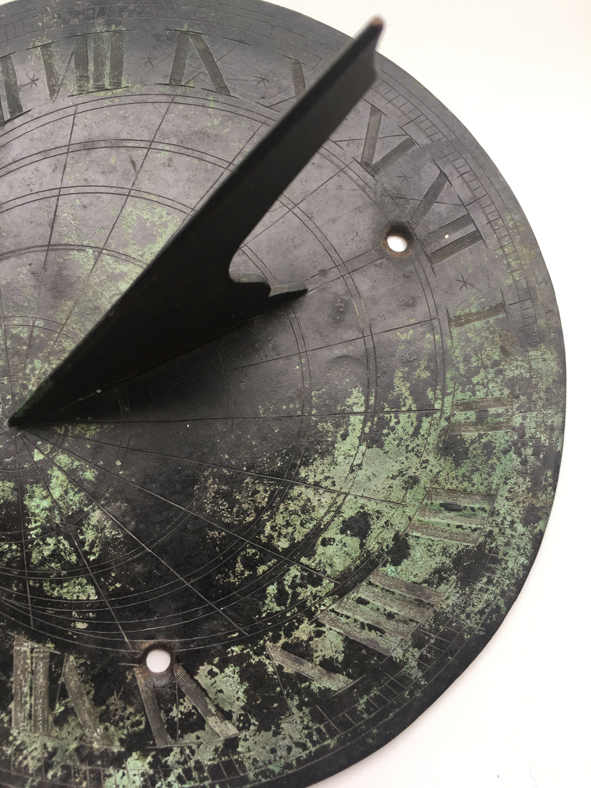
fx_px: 660
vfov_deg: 61.7
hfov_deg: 48.2
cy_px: 394
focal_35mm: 29
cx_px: 296
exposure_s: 1/100
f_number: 2.2
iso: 40
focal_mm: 4.15
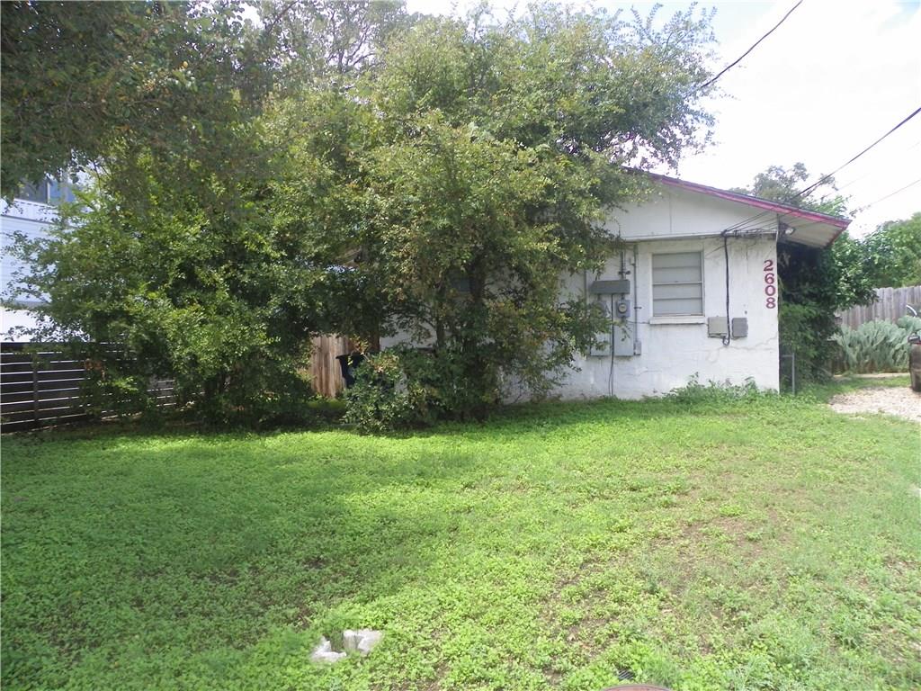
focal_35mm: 26
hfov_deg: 67.3
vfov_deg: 53.1
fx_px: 692
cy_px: 346
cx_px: 460
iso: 64
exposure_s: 1/160
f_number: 4
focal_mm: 4.6
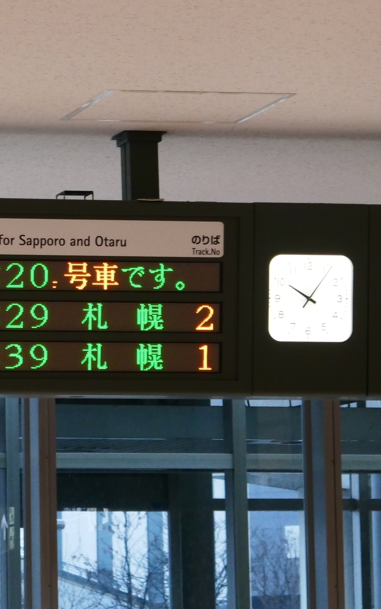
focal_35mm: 221
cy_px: 304
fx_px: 3672
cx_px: 42
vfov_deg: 9.5
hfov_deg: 5.9
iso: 1600
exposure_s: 1/100
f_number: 5.8
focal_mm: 52.5
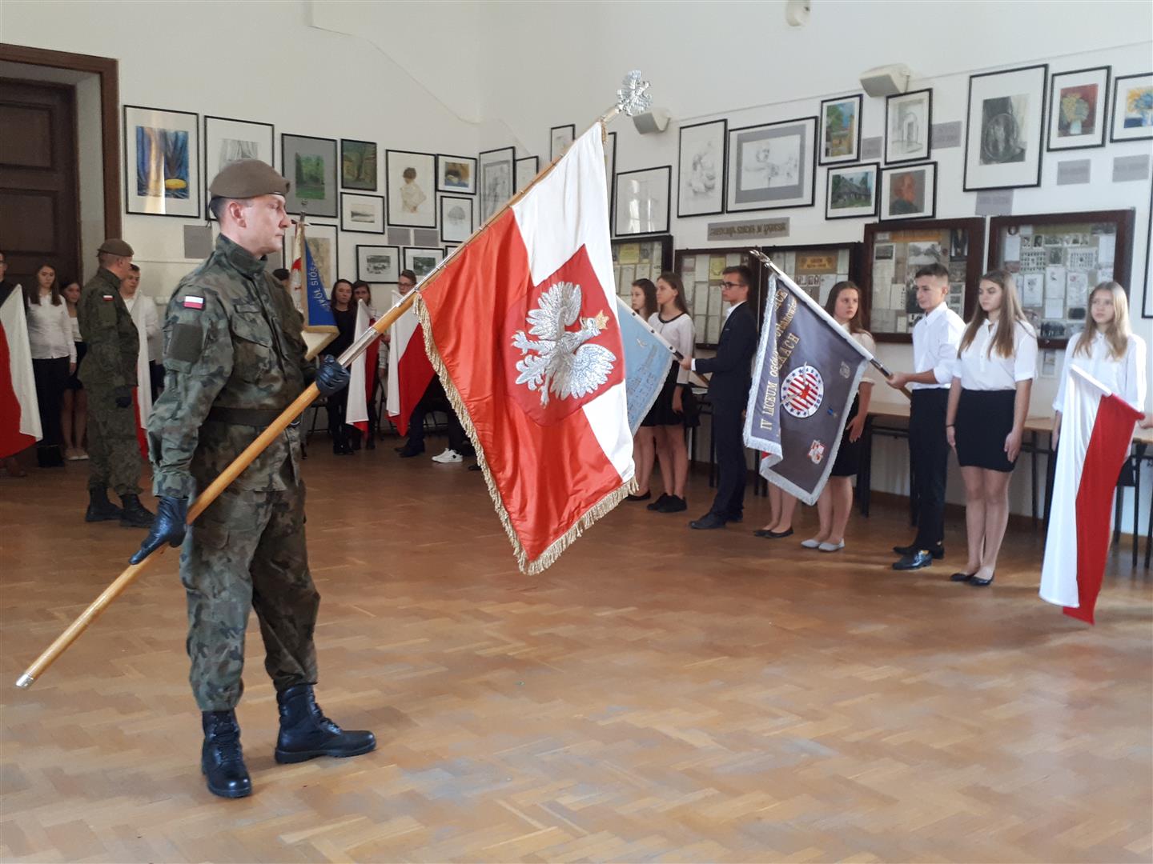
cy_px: 432
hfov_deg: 65.3
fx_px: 899
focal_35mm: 27
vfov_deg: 51.4
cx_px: 576
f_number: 1.9
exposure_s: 1/17
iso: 200
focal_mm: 3.6
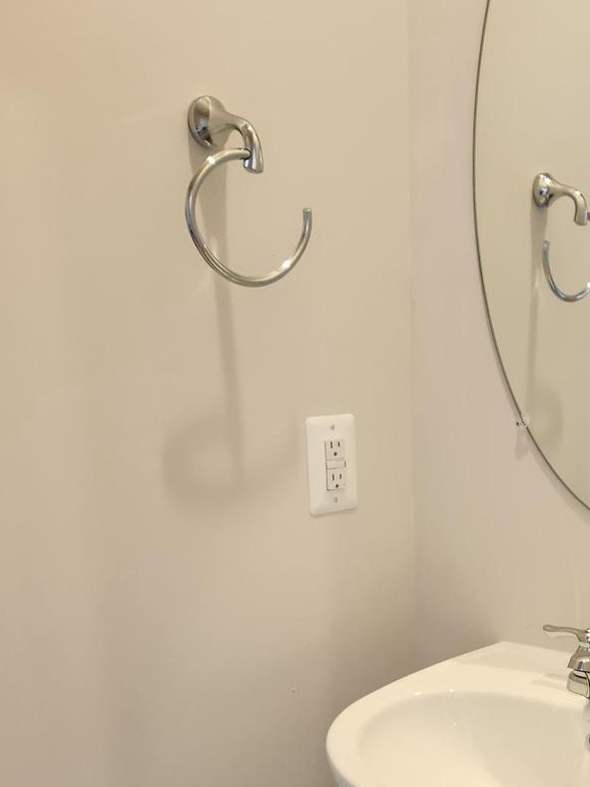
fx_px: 1022
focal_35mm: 45
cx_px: 502
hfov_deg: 31.1
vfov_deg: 40.4
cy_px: 627
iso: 200
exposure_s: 1/120
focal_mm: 5.4
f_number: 1.8
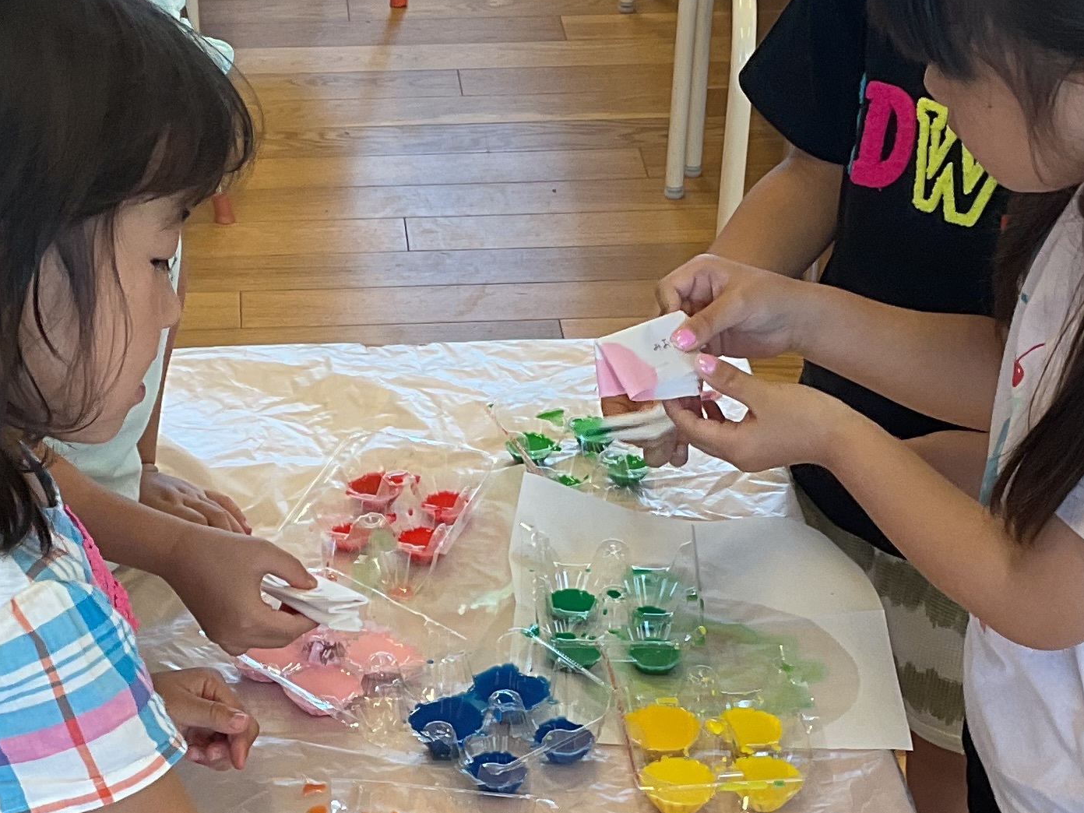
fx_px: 2630
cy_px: 557
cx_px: 359
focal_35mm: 84
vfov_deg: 17.5
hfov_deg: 23.2
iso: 50
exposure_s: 1/120
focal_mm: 3
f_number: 1.8
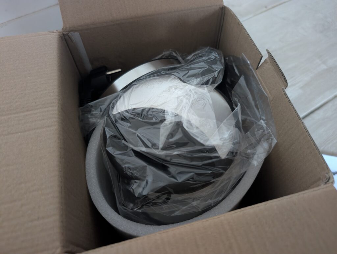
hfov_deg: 71.5
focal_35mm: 24
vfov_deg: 56.9
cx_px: 168
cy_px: 127
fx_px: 234
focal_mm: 6.9
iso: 1455
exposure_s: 1/50.3
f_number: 1.68
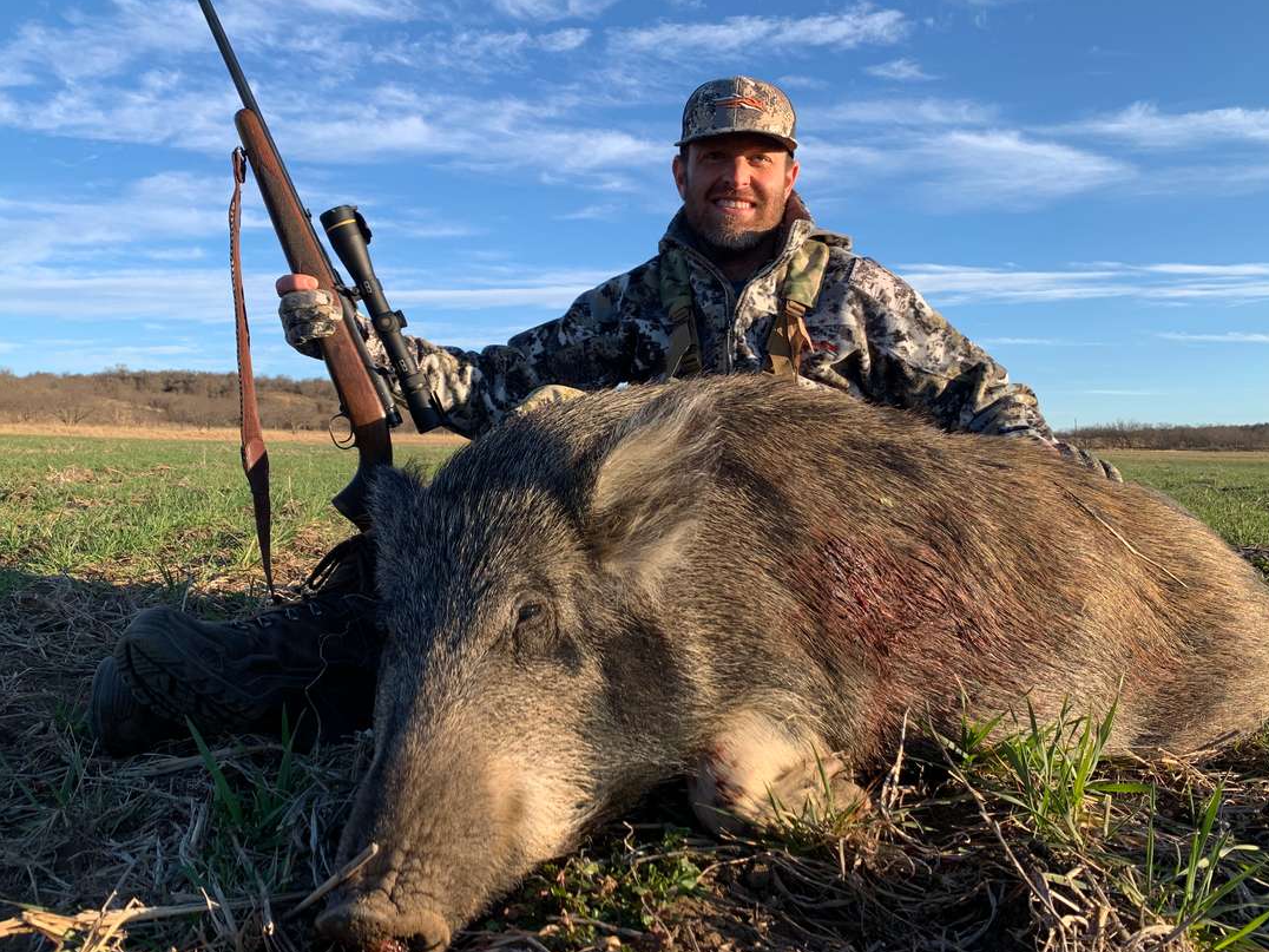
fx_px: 1063
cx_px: 631
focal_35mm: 29
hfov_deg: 61.7
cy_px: 433
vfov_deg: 48.2
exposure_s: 1/928
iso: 25
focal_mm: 4.25
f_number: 1.8
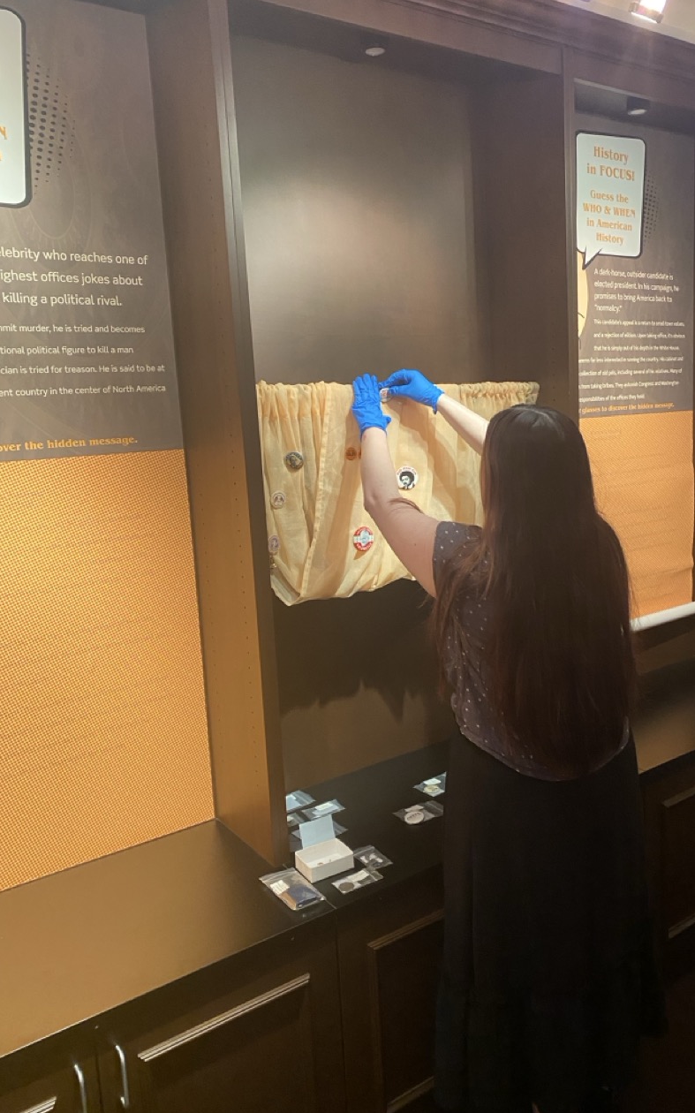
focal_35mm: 28
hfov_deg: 44.4
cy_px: 551
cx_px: 395
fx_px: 849
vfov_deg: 66.5
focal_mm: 4.25
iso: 400
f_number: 1.8
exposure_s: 1/60
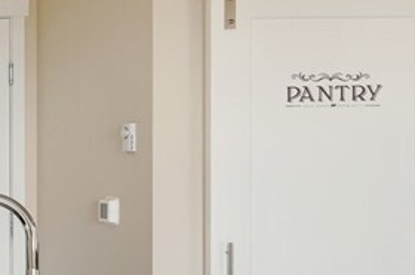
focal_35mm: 100
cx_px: -483
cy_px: 167
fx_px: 1152
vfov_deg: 13.6
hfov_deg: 15.2
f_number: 9
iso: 400
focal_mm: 16.5
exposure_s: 1/640
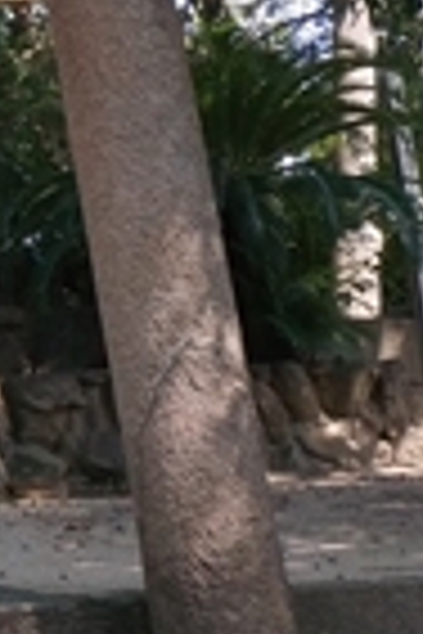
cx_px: -814
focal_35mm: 142
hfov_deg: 8.3
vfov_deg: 14.2
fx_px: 2503
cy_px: -22
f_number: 2
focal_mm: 4.5
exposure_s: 1/241
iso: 165
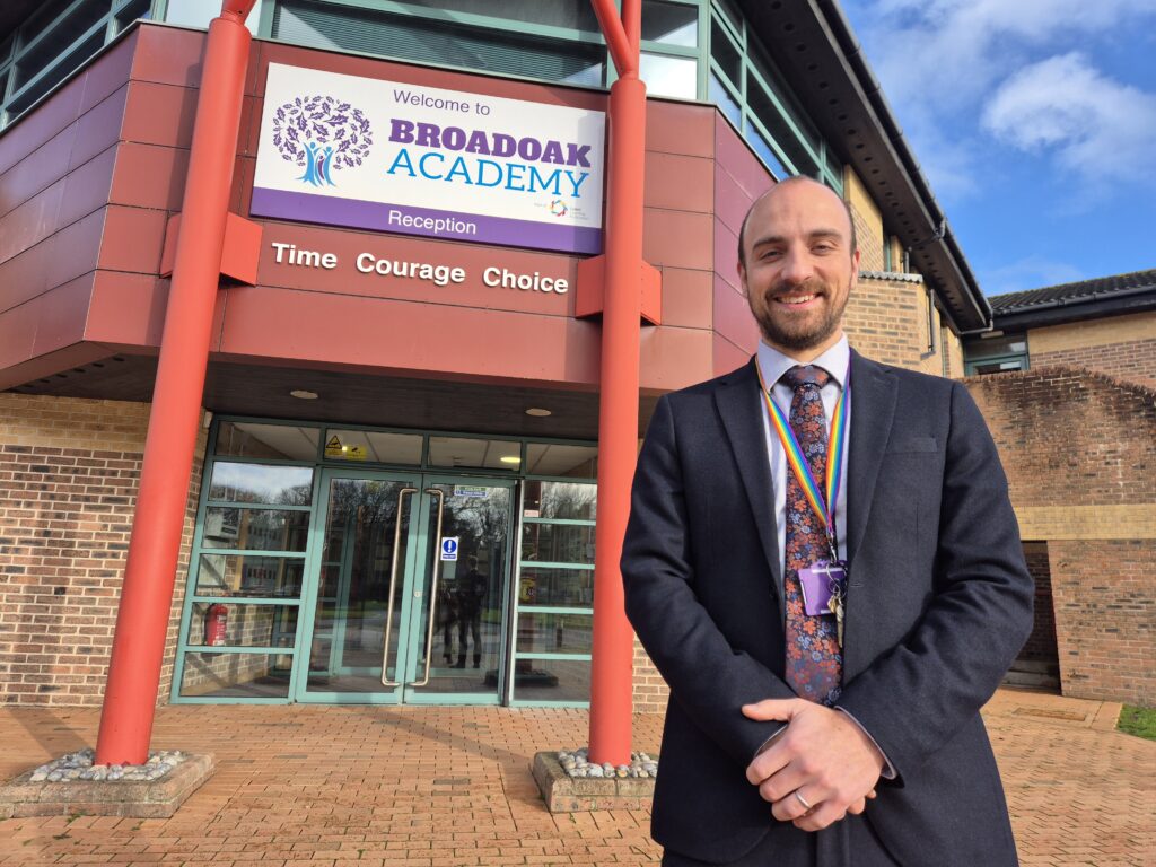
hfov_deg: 73.9
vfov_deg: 58.9
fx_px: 768
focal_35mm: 23
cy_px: 434
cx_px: 578
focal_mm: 5.4
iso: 25
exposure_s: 1/596
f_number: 1.8
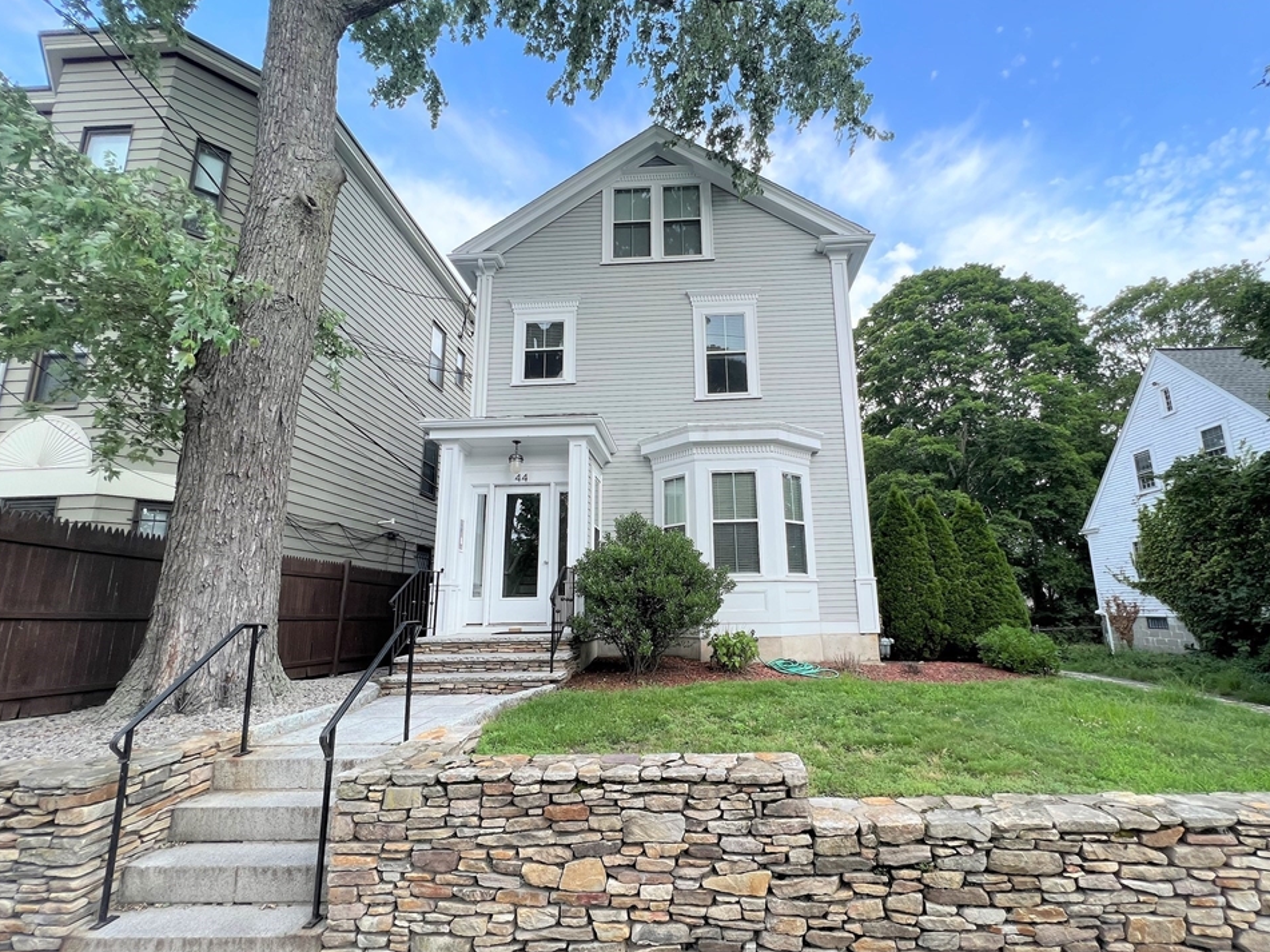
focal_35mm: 14
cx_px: 677
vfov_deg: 85.6
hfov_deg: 101.9
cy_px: 502
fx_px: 514
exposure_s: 1/469
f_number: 1.8
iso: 32
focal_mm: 1.57
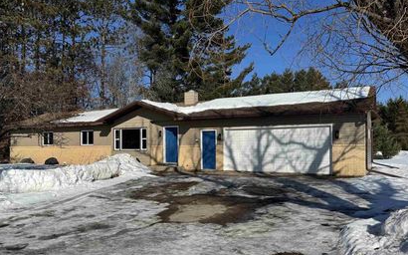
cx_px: 167
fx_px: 345
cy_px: 141
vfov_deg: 40.5
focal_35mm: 31
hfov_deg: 60.8
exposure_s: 1/9009
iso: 80
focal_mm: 6.76
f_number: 1.78
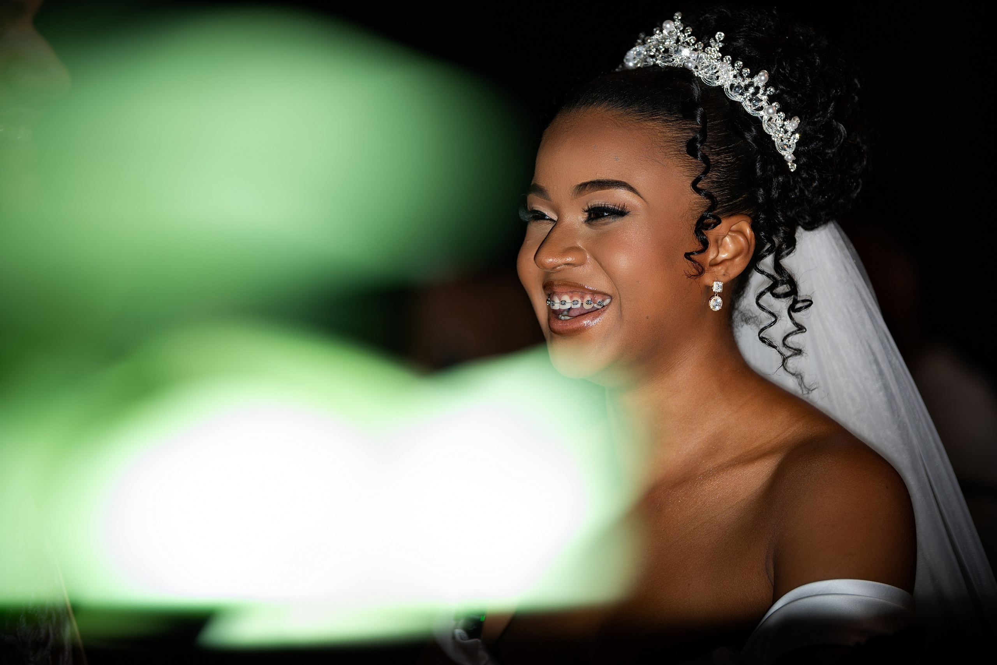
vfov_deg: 9.5
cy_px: 332
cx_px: 498
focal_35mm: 145
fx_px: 4016
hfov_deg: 14.2
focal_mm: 145
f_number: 2.8
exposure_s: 1/250
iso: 125
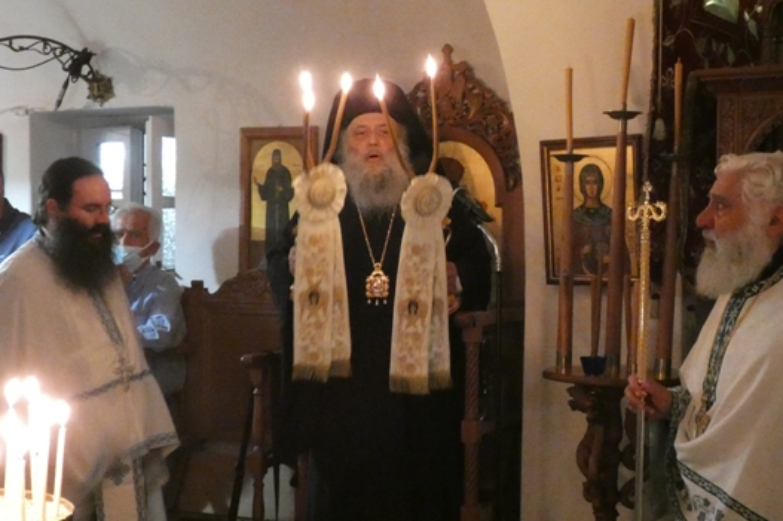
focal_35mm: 60
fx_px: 1305
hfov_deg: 33.4
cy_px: 301
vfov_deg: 22.6
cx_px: 400
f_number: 3.5
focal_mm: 6.8
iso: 1600
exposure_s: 1/20
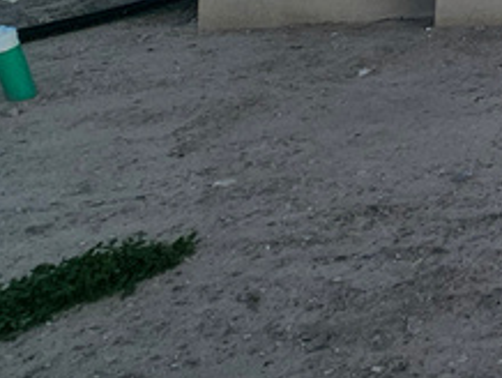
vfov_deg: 18.4
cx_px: 1066
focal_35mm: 61
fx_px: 886
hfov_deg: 17.8
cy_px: -318
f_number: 2.2
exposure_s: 1/1290
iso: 50
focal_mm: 2.2
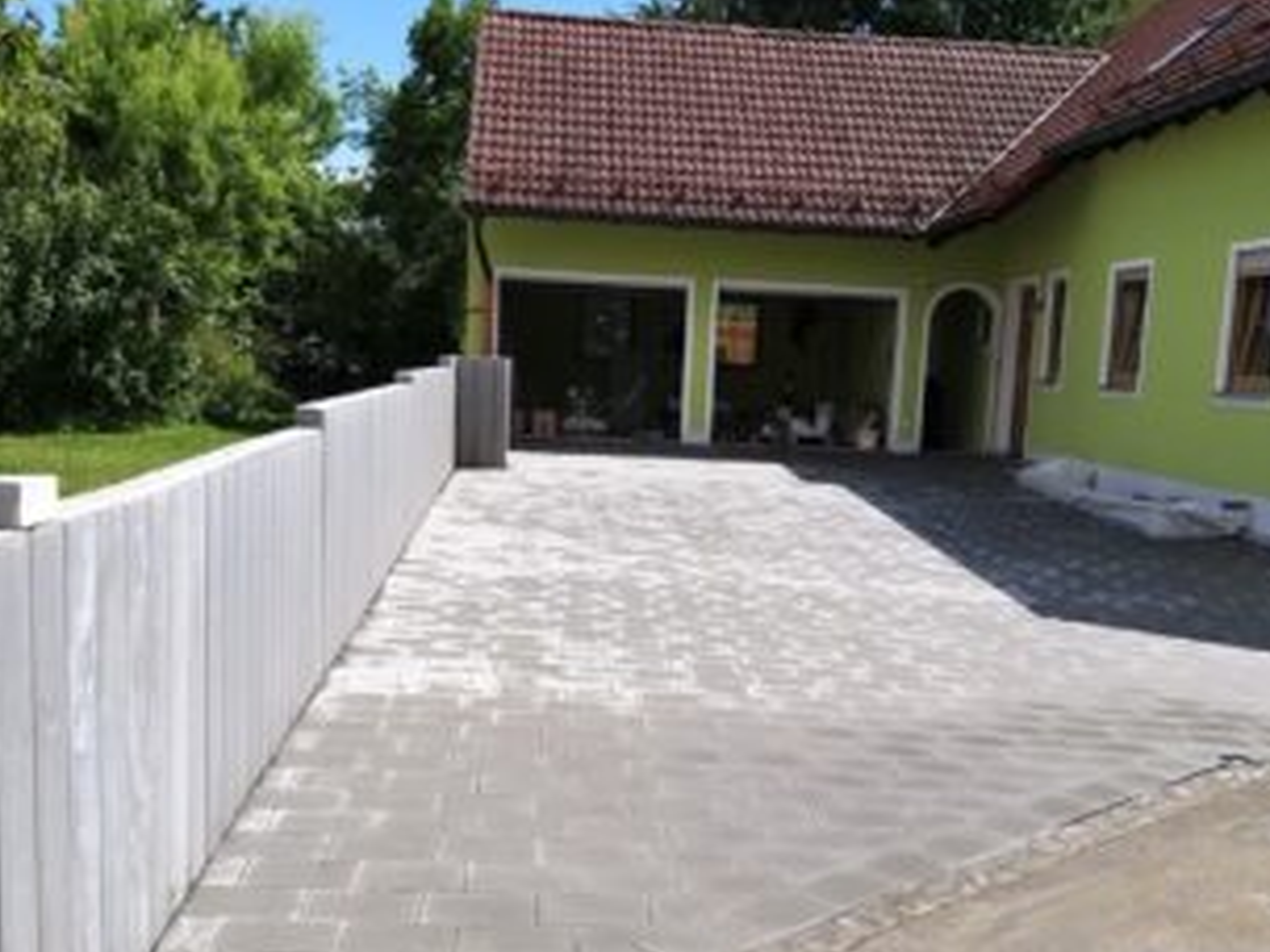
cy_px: 576
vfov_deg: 38.5
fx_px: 1357
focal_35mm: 37
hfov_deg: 50.1
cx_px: 698
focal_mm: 3.93
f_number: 1.7
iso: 50
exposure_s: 1/2419
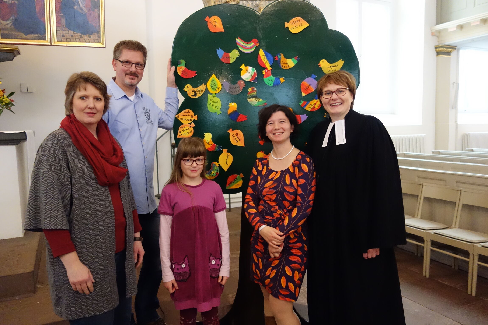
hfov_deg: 65.5
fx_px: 380
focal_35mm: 28
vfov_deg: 46.4
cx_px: 244
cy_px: 162
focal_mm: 10.4
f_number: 1.8
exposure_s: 1/250
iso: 2500
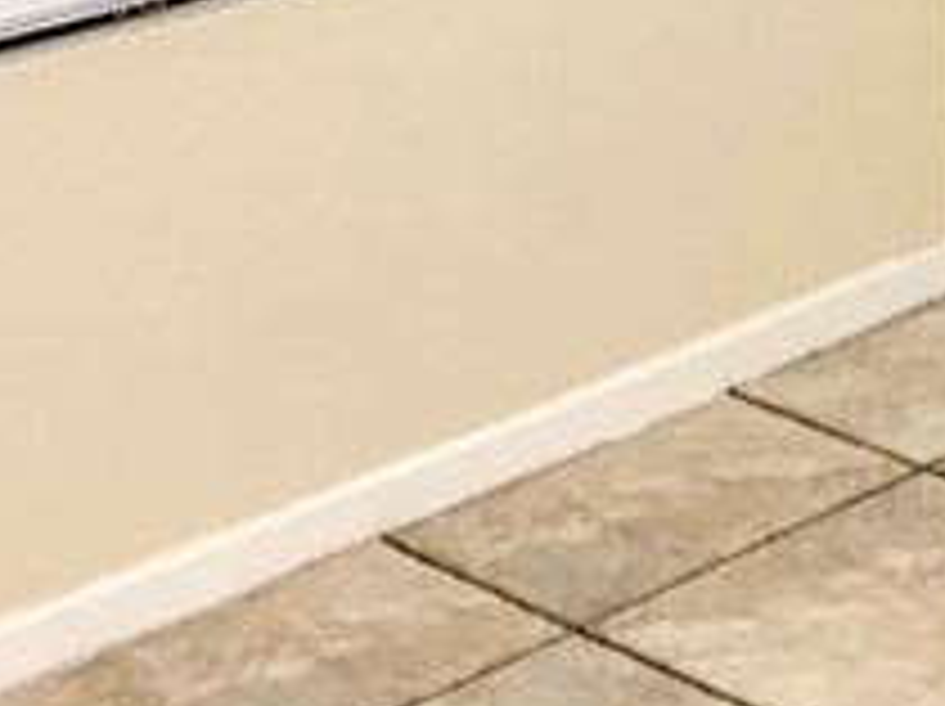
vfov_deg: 10.8
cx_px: 1359
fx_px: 3463
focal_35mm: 127
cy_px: -598
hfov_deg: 14.6
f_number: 1.8
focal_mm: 4.25
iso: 64
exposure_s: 1/60
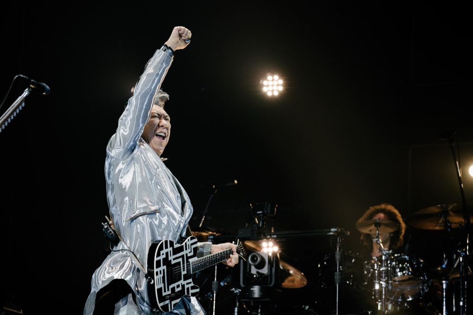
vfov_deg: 10.0
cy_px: 158
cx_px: 236
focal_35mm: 137
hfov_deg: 15.0
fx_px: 1799
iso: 1250
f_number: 6.3
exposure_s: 1/500
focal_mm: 137
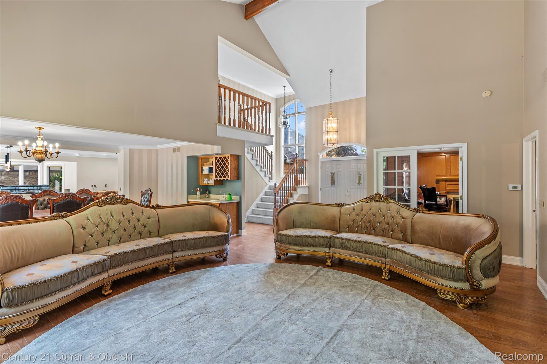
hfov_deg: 96.7
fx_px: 243
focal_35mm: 16
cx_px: 274
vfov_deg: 73.7
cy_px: 182
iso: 400
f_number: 8
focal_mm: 16
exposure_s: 1/2
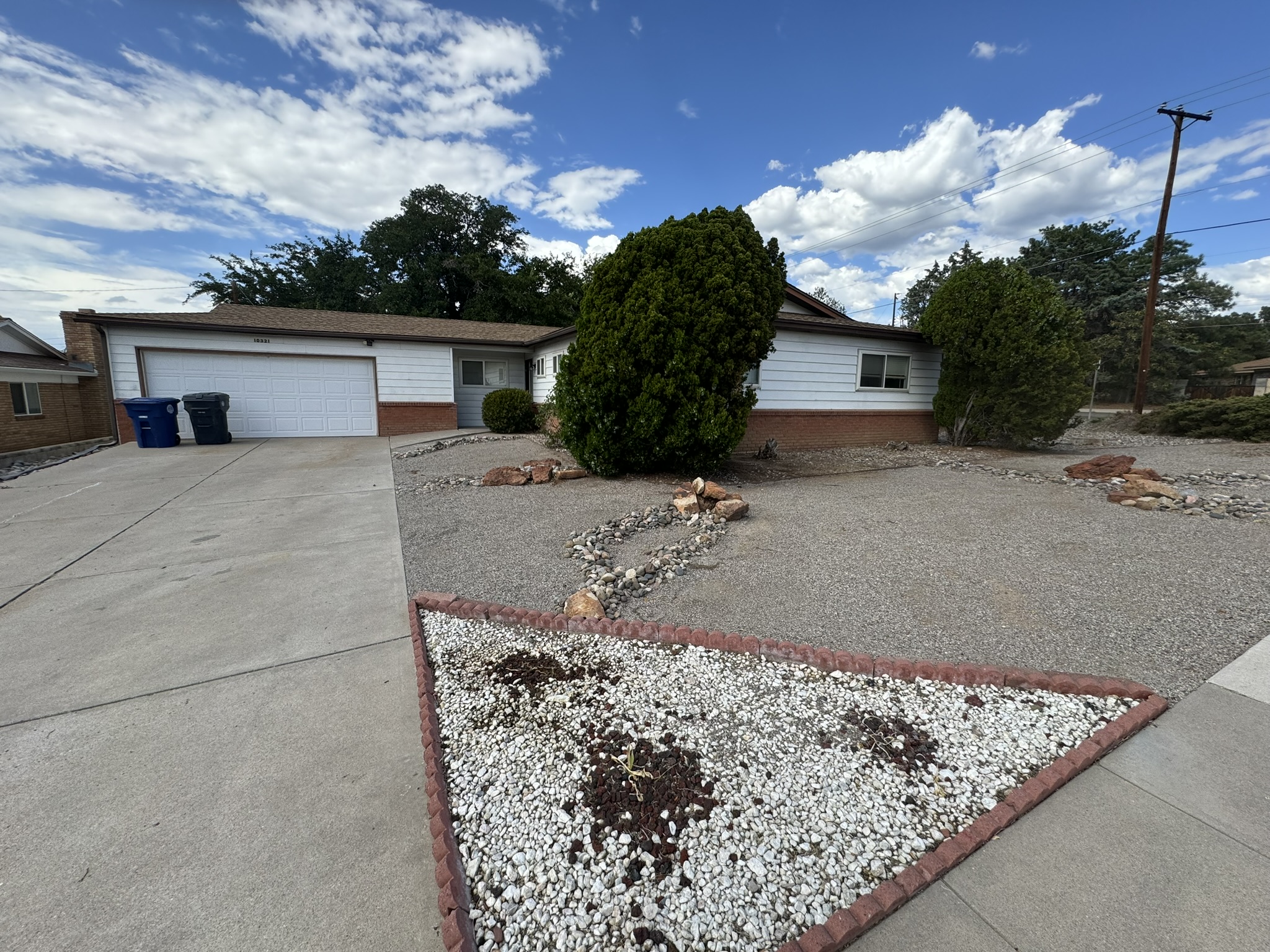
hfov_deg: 102.1
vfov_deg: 85.7
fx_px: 514
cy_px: 476
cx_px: 635
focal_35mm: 14
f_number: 2.2
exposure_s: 1/713
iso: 50
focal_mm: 2.22
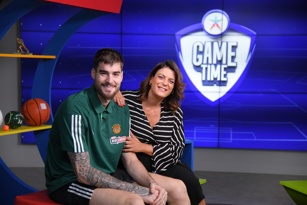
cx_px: 154
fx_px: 554
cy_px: 102
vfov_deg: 20.9
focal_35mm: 65
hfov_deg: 31.0
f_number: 4
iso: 2500
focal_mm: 65
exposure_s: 1/250
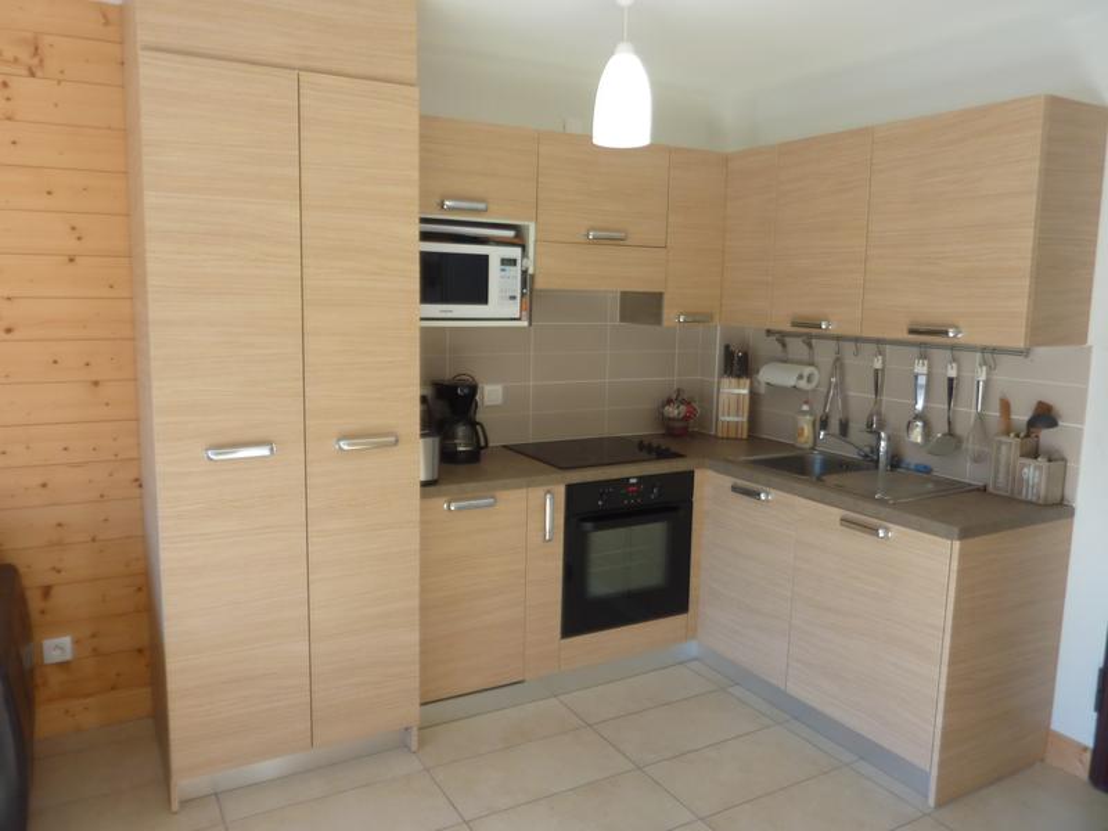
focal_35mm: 25
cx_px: 554
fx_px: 800
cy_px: 416
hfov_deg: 69.4
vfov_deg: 54.9
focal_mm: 4.1
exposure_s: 1/40
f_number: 3.3
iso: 80
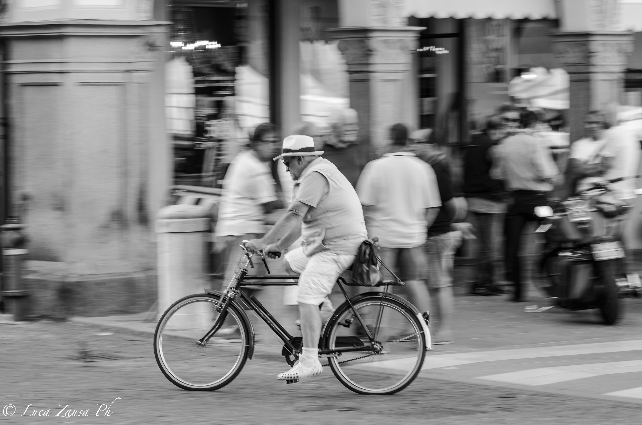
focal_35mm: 129
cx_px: 321
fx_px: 2295
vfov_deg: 10.6
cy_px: 212
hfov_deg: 15.9
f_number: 6.3
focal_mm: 86
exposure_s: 1/40
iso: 100
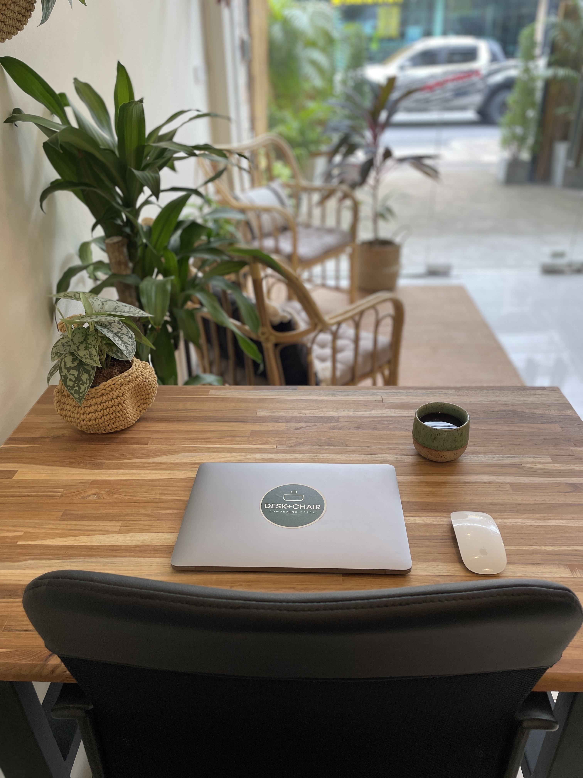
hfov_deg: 53.1
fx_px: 584
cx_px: 292
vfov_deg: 67.3
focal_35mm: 26
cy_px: 389
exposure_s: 1/121
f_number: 1.6
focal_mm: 4.2
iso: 50
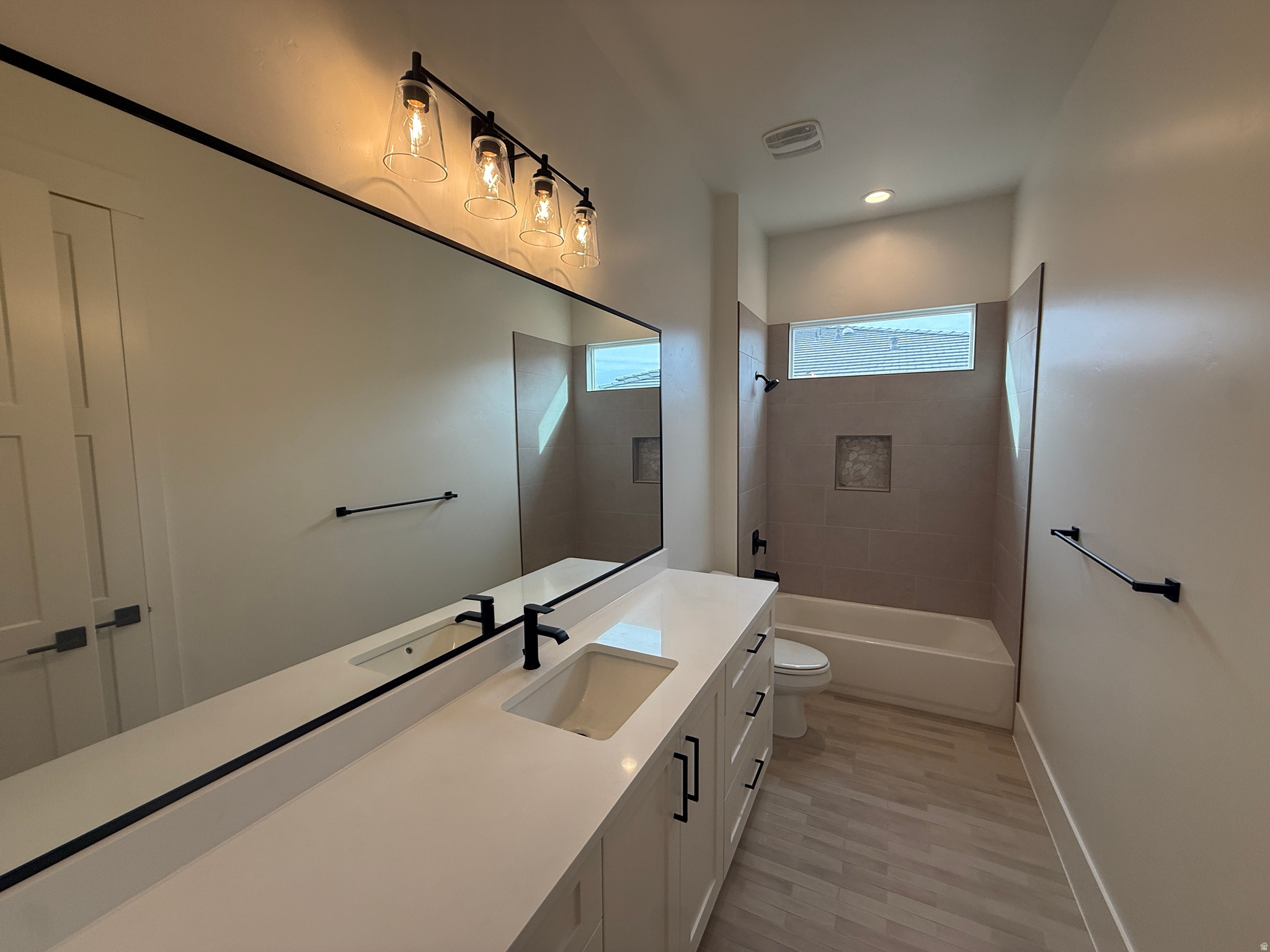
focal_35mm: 14
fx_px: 514
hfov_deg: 102.1
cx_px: 635
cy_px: 476
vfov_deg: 85.7
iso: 80
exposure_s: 1/120
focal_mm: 2.22
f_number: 2.2
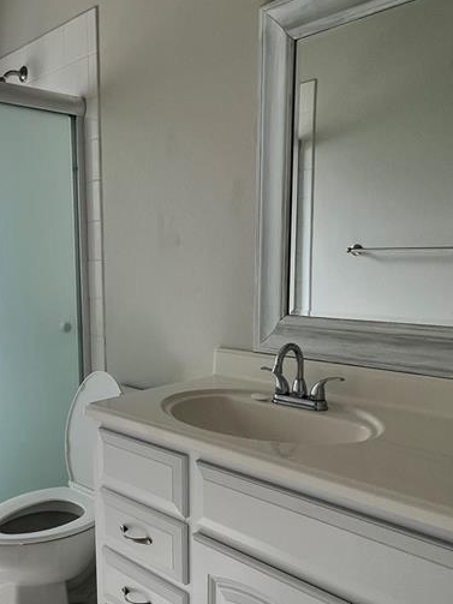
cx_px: 119
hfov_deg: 44.1
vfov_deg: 57.9
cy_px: 363
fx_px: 541
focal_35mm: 31
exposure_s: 1/106
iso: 32
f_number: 1.8
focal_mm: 1.57
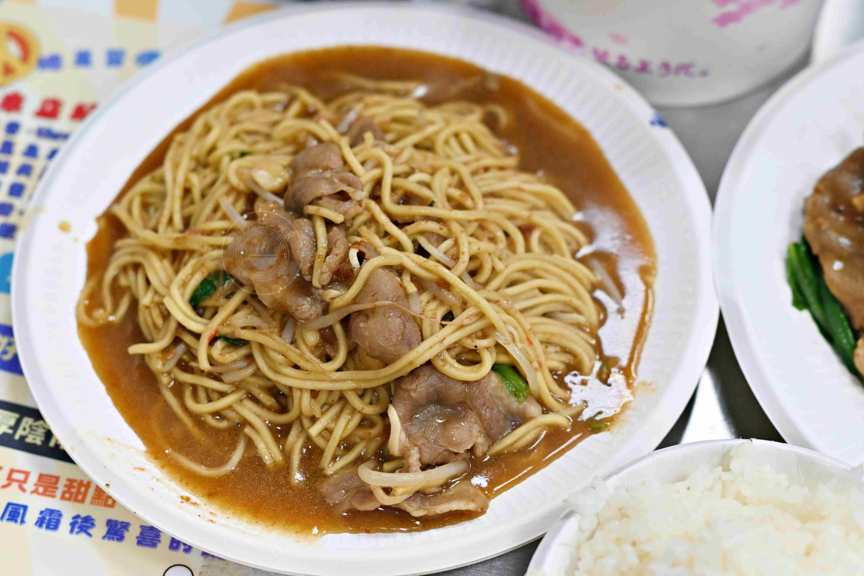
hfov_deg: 27.0
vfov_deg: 18.2
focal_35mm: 75
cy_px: 288
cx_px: 432
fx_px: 1800
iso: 720
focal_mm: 50
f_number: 3.2
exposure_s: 1/200
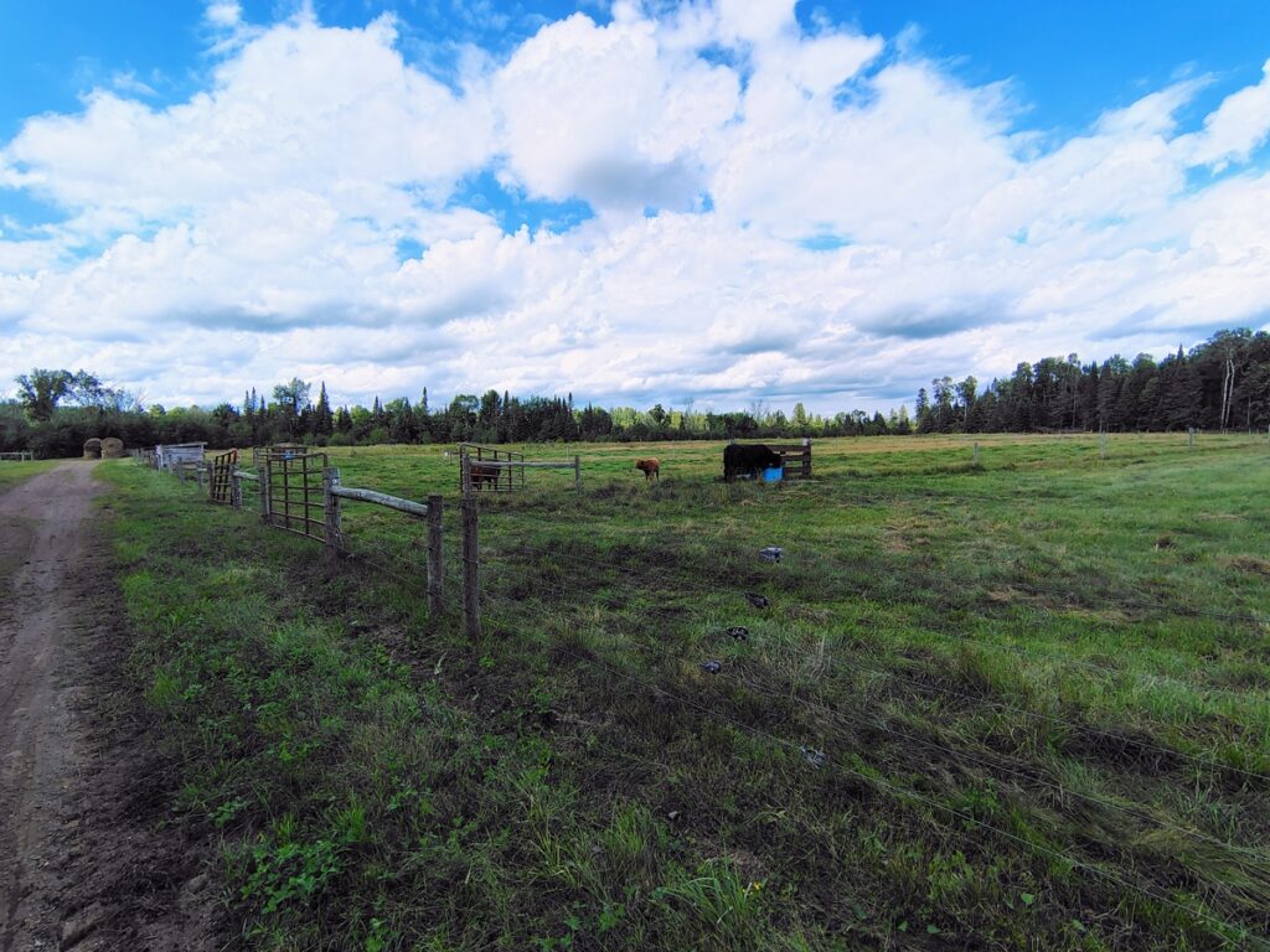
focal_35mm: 16
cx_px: 635
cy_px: 476
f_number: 2.2
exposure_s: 1/1002
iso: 100
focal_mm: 2.13
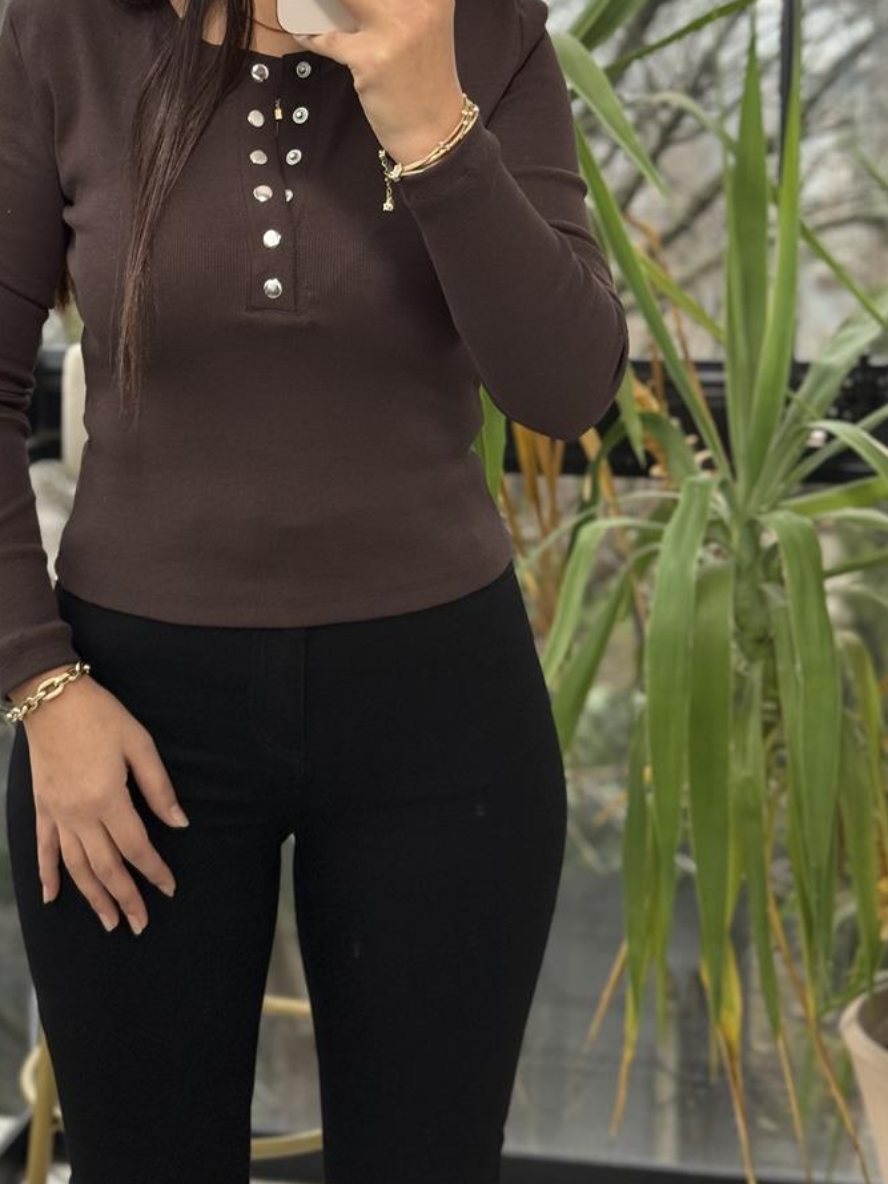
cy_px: 330
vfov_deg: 26.8
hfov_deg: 20.4
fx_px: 2462
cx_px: 316
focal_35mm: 72
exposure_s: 1/88
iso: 100
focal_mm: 6.76
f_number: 1.78
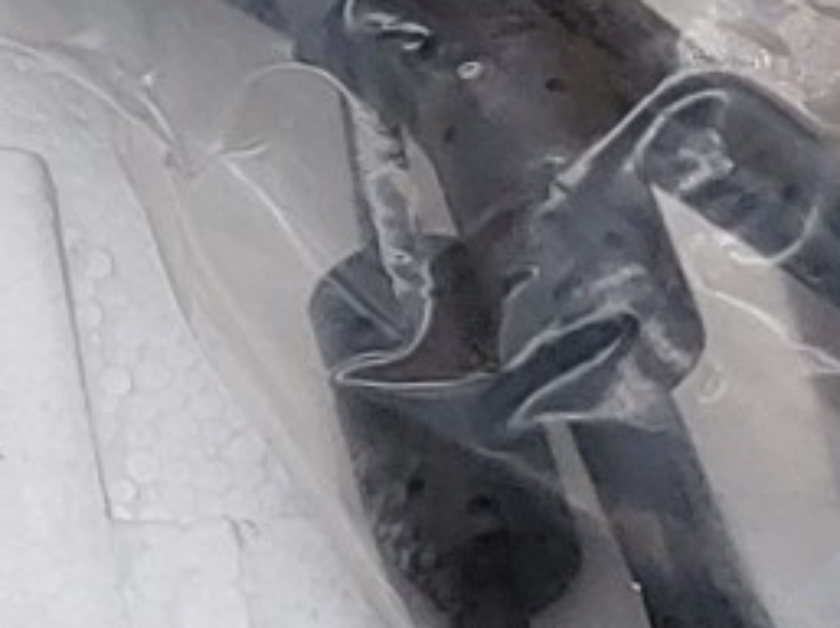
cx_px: -932
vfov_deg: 6.0
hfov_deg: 7.6
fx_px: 5985
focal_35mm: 247
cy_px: 10
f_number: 1.8
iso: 50
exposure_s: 1/200
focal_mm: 4.36
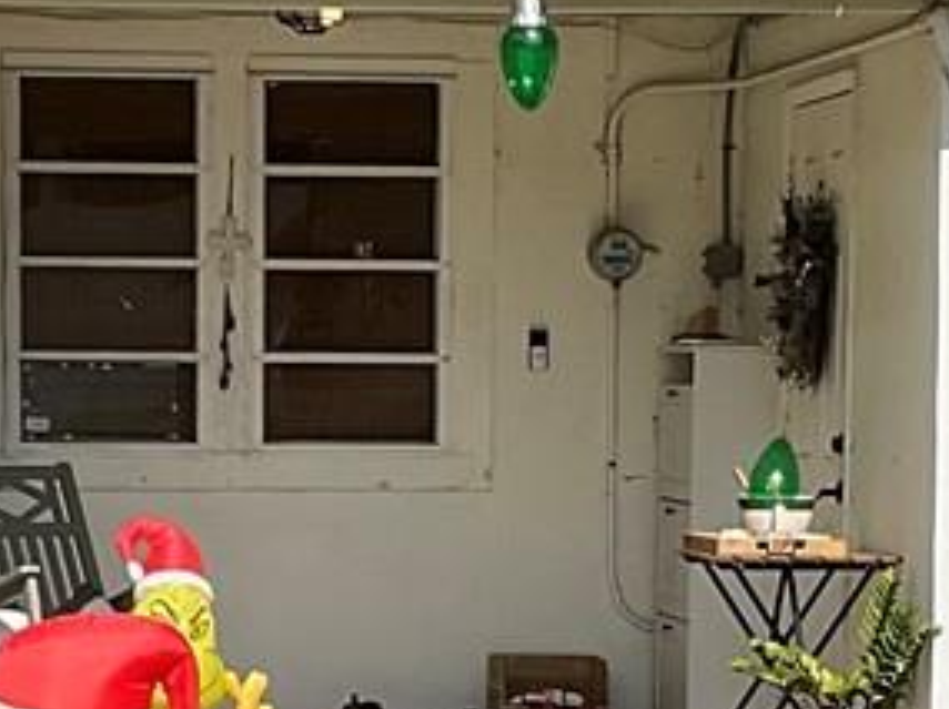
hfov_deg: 12.1
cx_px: 413
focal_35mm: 163
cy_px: 895
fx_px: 4463
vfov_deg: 9.0
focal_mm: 3
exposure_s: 1/1984
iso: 16
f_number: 1.8
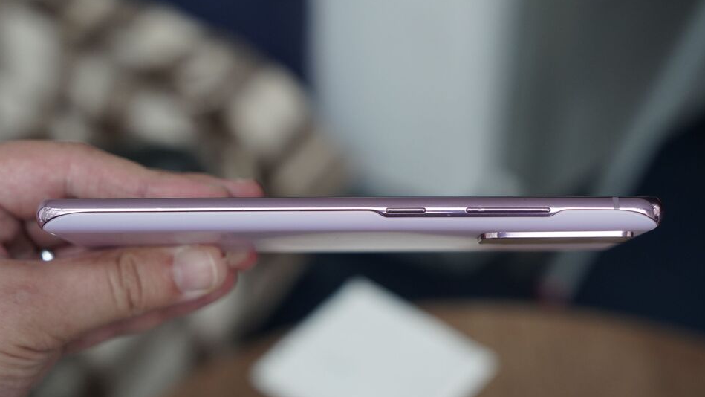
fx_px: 991
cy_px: 222
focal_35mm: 53
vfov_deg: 22.6
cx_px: 352
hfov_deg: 39.2
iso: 1600
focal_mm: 50
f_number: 4.5
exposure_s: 1/250
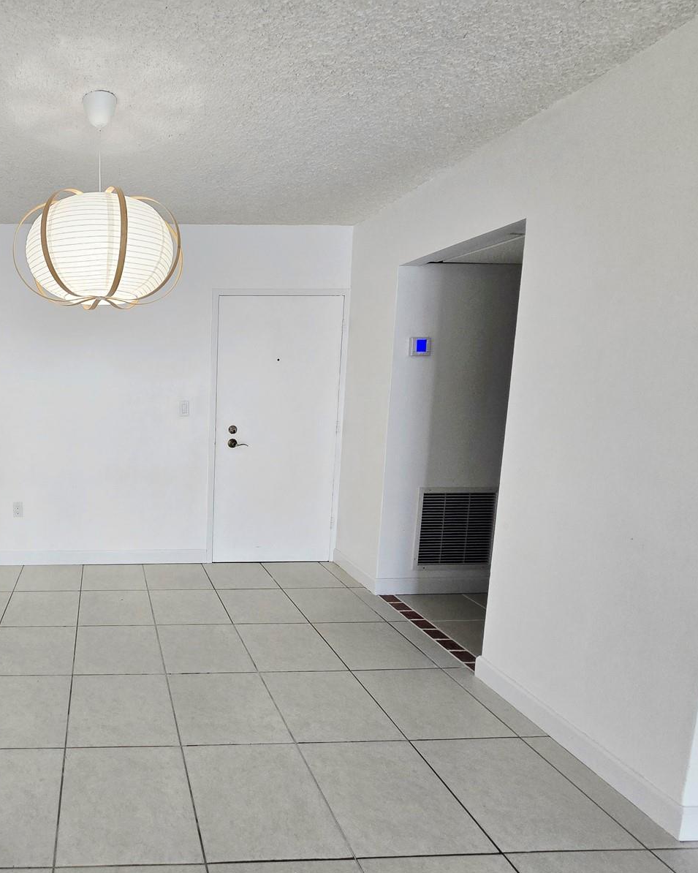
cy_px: 437
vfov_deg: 89.6
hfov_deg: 67.9
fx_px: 439
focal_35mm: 17
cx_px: 118
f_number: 2.2
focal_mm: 2.2
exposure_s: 1/60.2
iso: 100
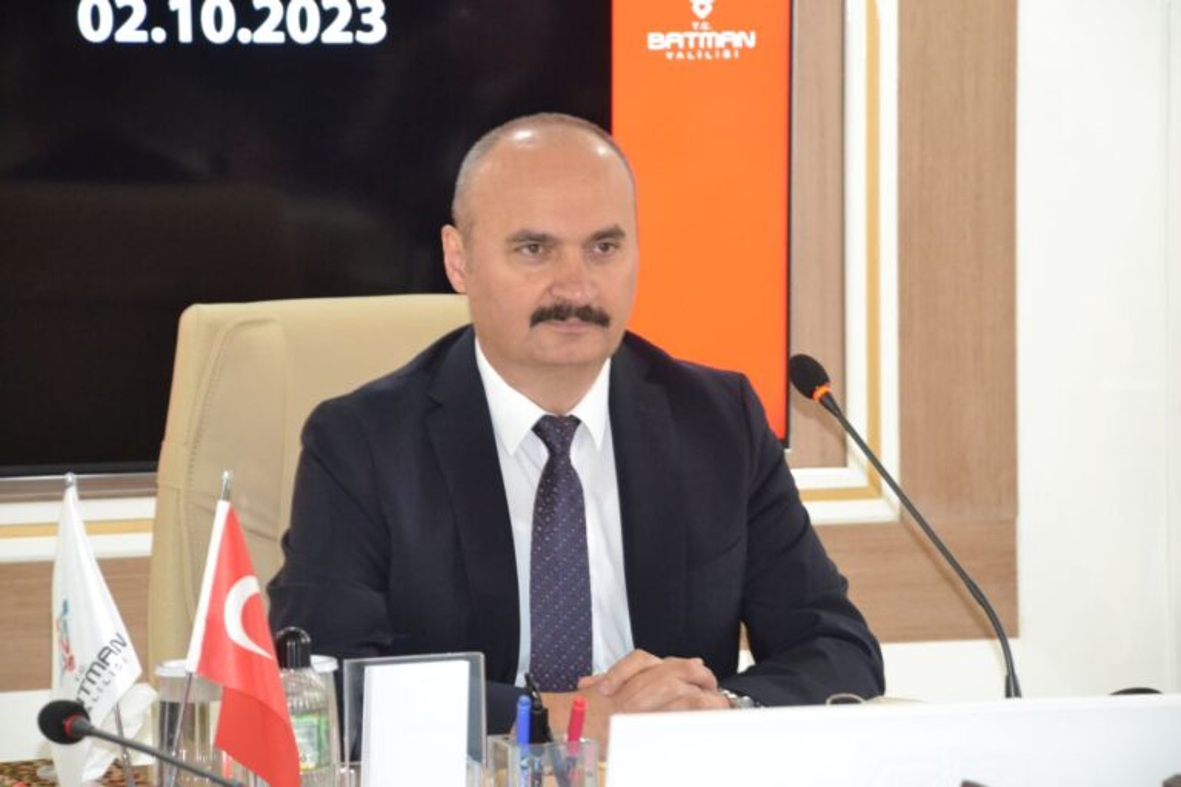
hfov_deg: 13.7
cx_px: 590
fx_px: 4920
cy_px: 394
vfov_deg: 9.1
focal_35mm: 150
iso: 3200
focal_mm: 100
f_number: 5.6
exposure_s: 1/60
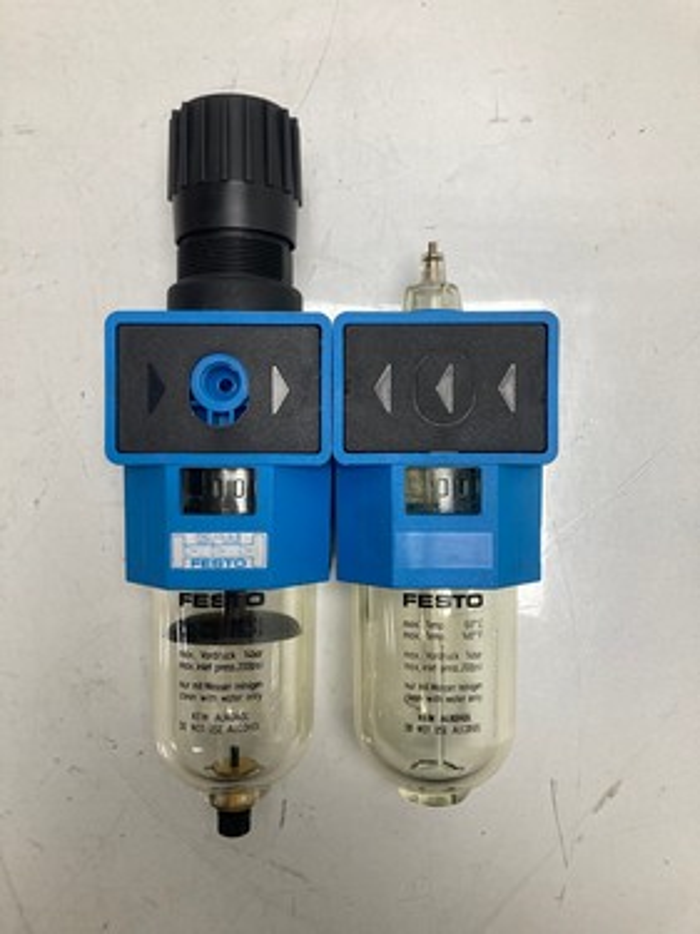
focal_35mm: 28
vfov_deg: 63.5
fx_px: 755
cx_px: 350
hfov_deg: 49.7
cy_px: 467
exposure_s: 1/100
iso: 40
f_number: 1.8
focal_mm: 3.99
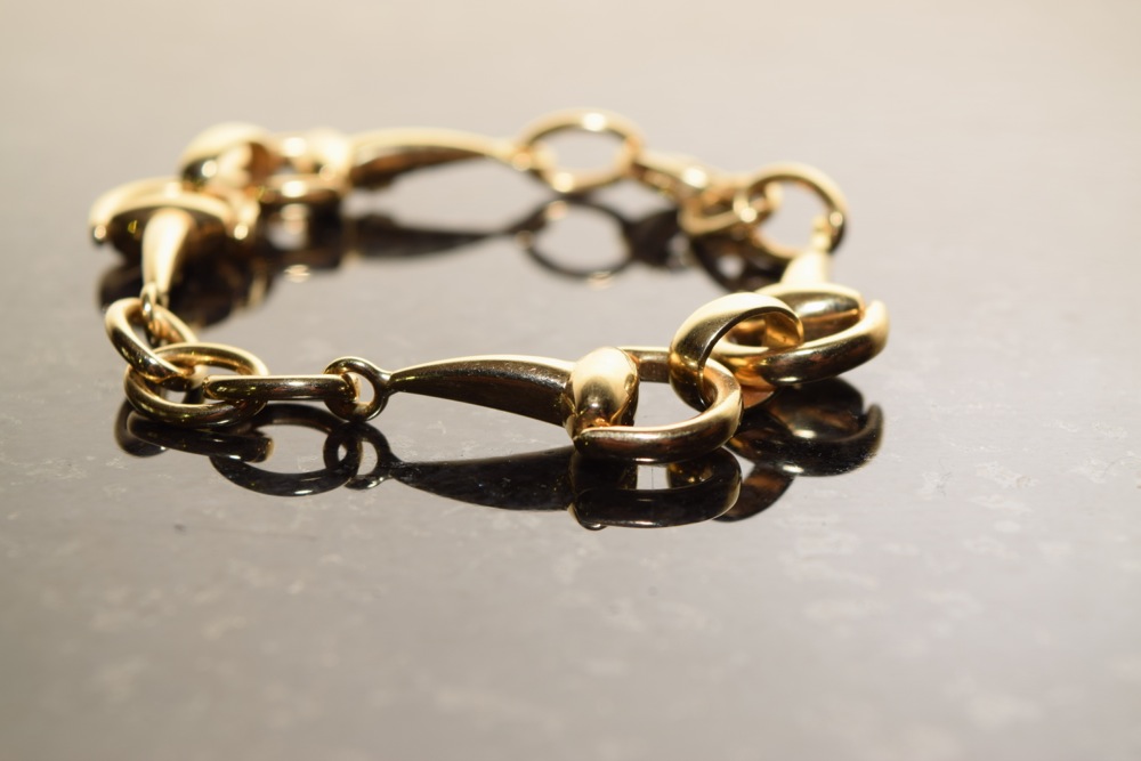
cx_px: 570
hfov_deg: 24.6
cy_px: 380
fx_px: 2615
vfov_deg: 16.6
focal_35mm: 82
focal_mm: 55
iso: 100
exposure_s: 1/60
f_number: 8
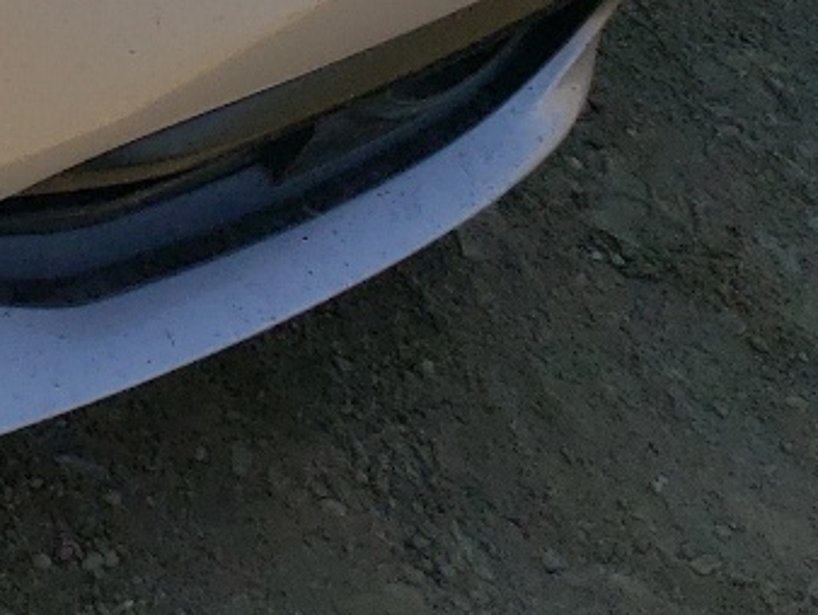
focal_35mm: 123
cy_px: -591
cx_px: -937
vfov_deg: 11.0
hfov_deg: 13.3
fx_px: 2909
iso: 50
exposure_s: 1/3333
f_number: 1.5
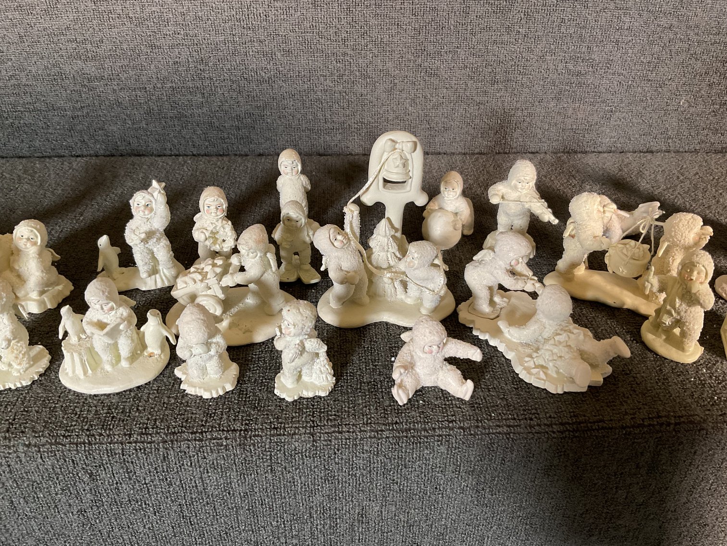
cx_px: 364
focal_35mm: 29
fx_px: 609
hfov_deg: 61.7
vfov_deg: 48.2
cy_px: 273
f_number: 1.8
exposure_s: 1/60
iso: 125
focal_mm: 3
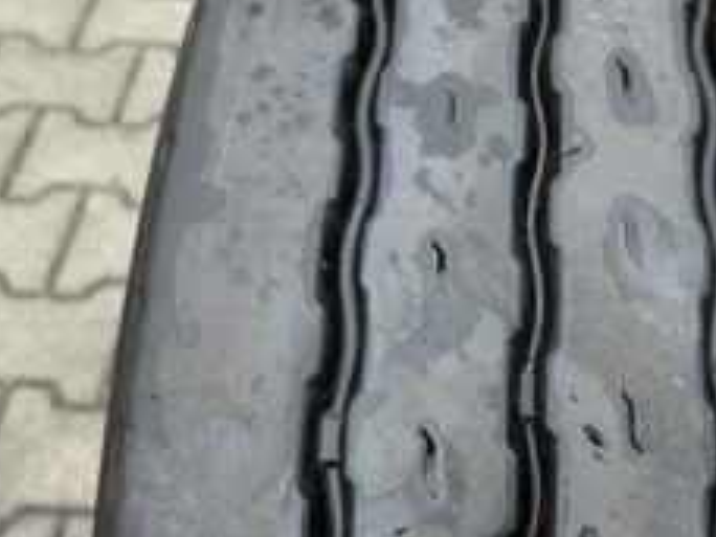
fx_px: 1014
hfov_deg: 38.1
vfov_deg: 29.3
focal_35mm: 49
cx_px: 524
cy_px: 152
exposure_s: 1/221
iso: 40
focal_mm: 5.7
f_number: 1.5
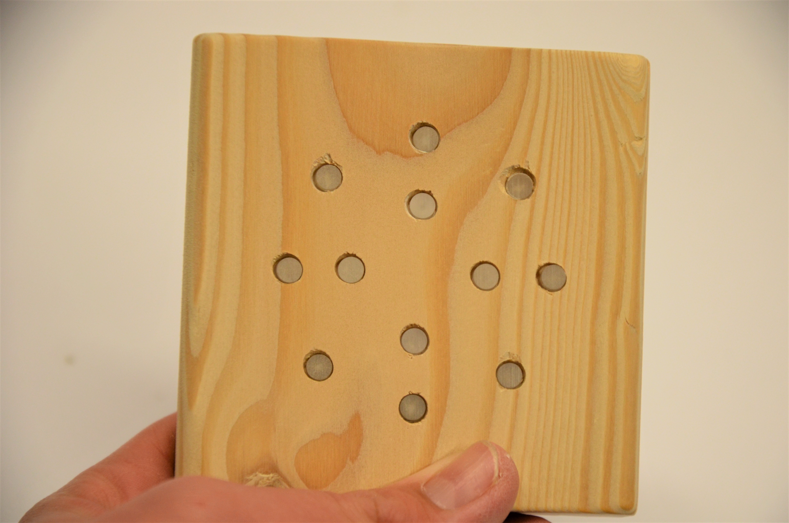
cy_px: 262
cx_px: 394
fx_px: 3445
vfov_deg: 8.7
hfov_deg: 13.1
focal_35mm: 158
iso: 1000
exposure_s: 1/80
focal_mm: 105
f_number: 5.6
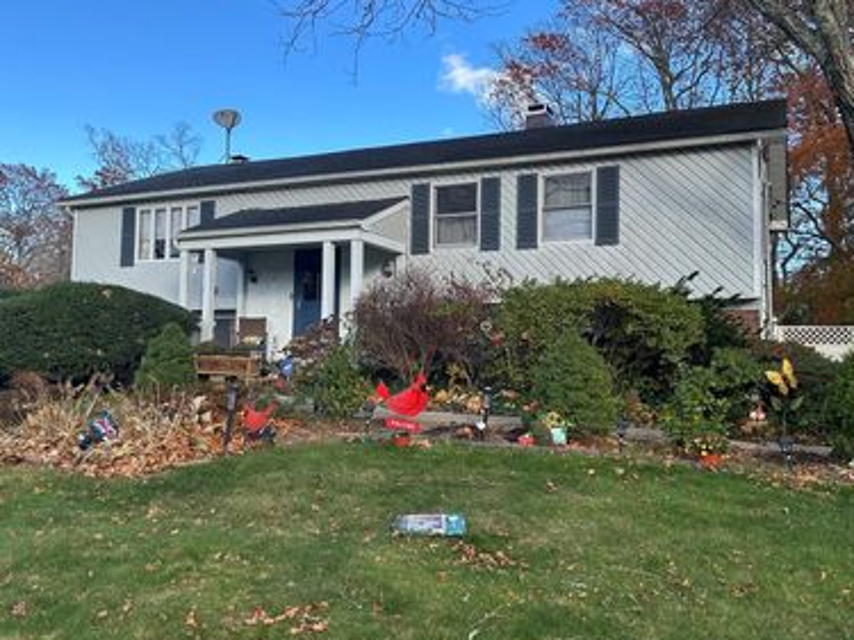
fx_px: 789
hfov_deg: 56.8
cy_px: 300
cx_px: 424
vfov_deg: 44.1
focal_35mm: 32
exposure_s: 1/1374
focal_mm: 6.86
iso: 80
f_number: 1.78
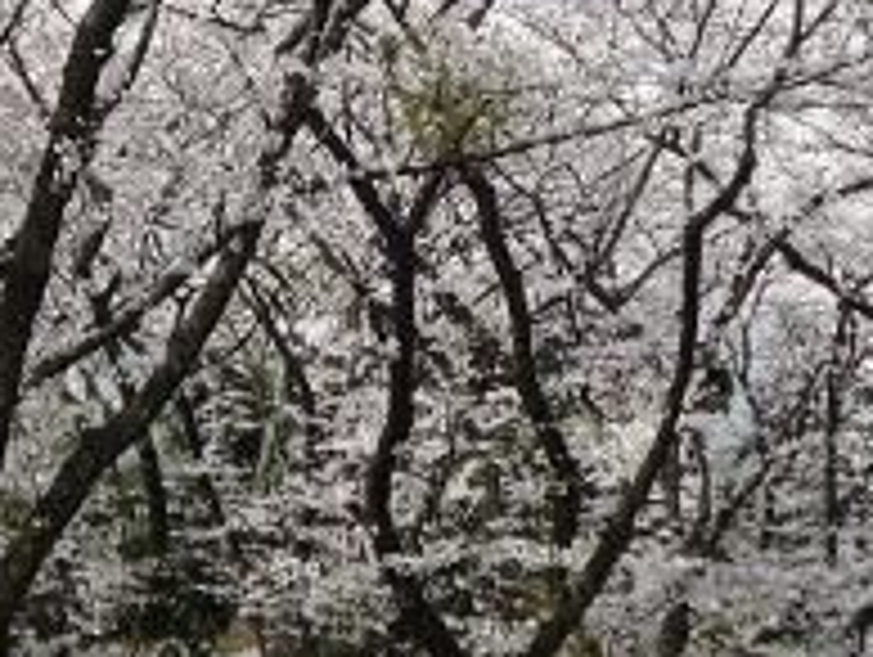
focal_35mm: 134
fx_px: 3384
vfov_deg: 11.0
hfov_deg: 14.7
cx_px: 378
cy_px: 18
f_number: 4.1
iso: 100
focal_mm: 7.3
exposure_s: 1/400
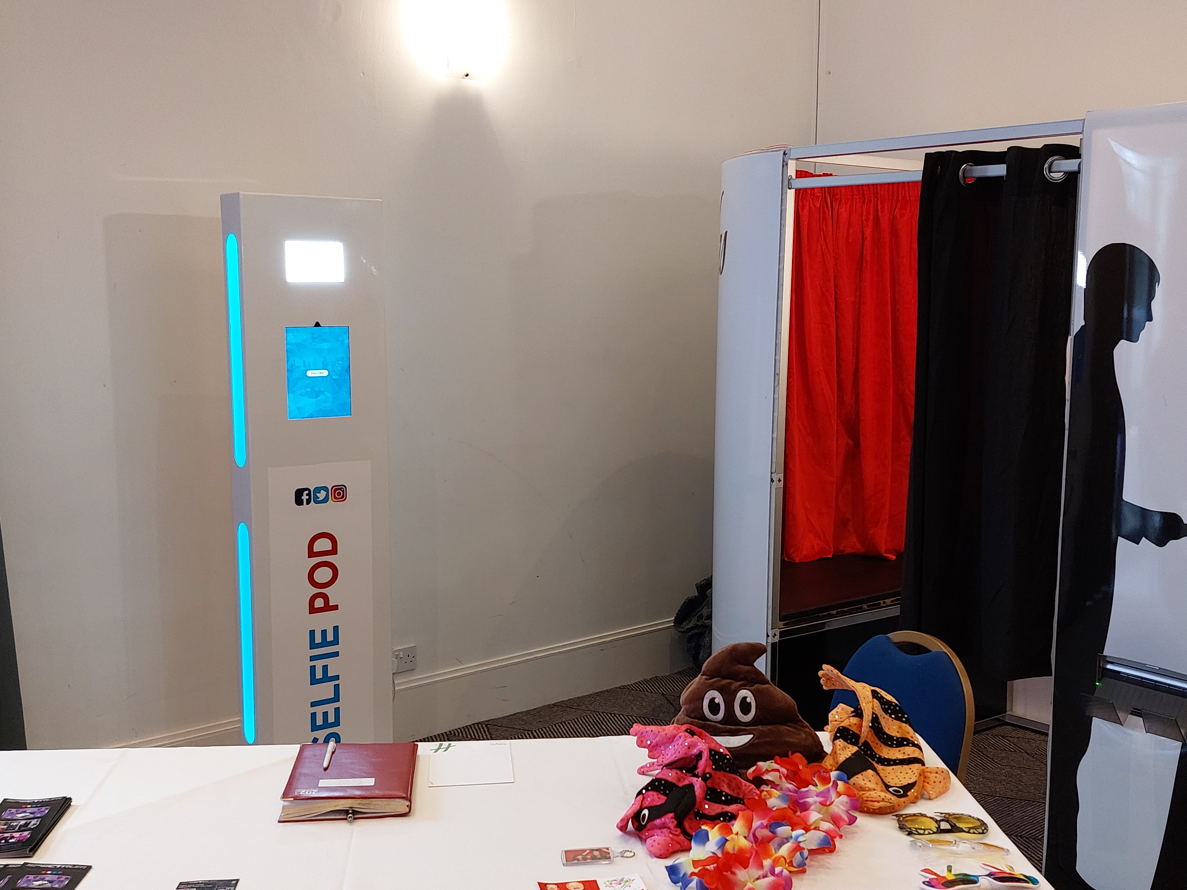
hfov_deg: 46.8
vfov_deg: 36.0
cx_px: 603
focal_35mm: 40
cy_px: 469
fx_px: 1372
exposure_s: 1/50
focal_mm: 5.23
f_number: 1.8
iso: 200
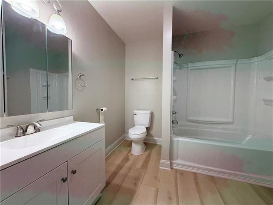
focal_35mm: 14
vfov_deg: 85.7
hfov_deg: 102.1
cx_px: 136
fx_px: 110
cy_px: 102
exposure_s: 1/120
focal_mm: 2.22
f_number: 2.2
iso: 250
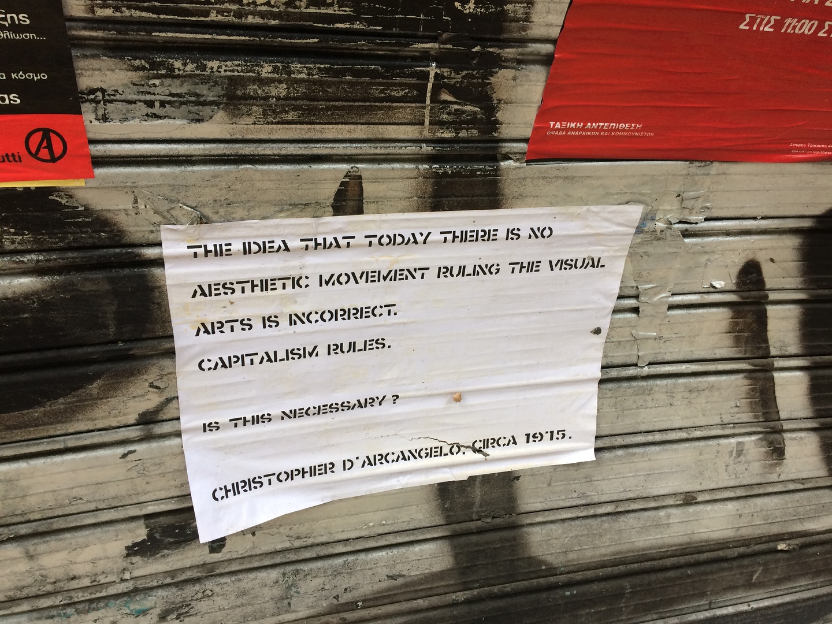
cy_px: 312
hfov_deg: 61.7
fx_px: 697
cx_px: 416
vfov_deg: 48.2
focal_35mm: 29
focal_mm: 4.15
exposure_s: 1/33
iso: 32
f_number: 2.2
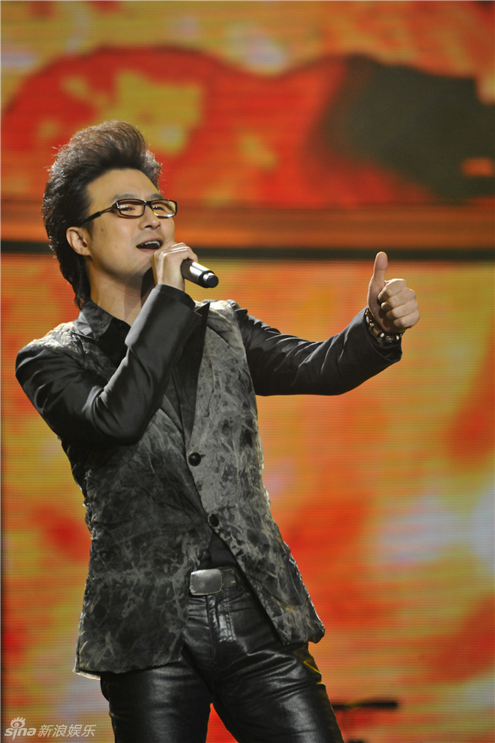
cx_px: 248
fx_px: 8255
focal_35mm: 400
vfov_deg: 5.2
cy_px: 372
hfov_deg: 3.4
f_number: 5.6
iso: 1600
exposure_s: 1/200
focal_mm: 400
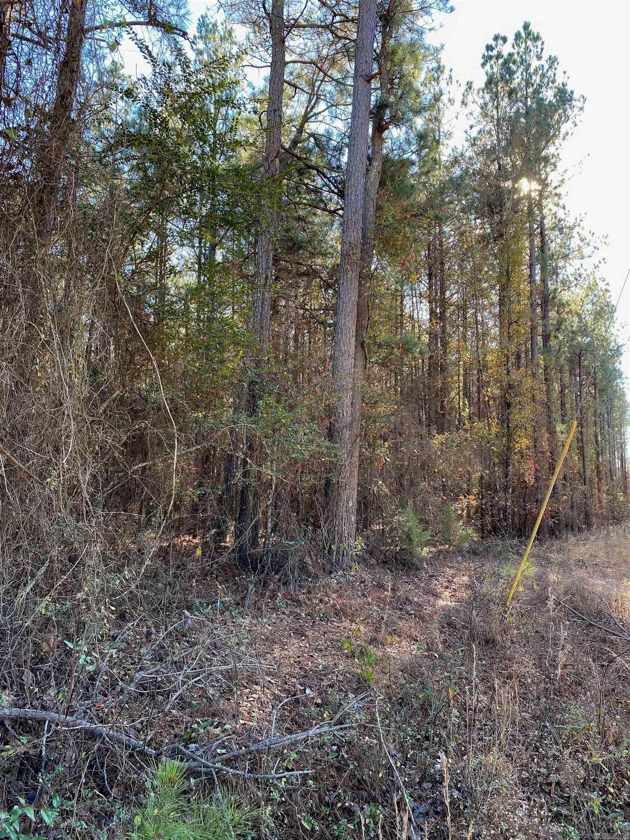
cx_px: 315
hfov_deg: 53.1
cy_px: 420
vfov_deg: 67.3
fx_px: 631
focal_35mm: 26
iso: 40
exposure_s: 1/121
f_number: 1.8
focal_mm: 4.25
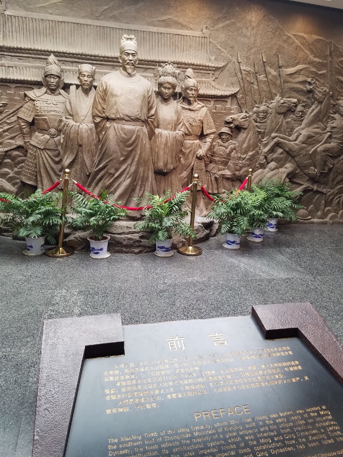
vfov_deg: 67.3
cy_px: 228
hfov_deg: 53.1
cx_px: 172
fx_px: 344
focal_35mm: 26
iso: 64
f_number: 1.7
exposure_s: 1/50
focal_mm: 4.2
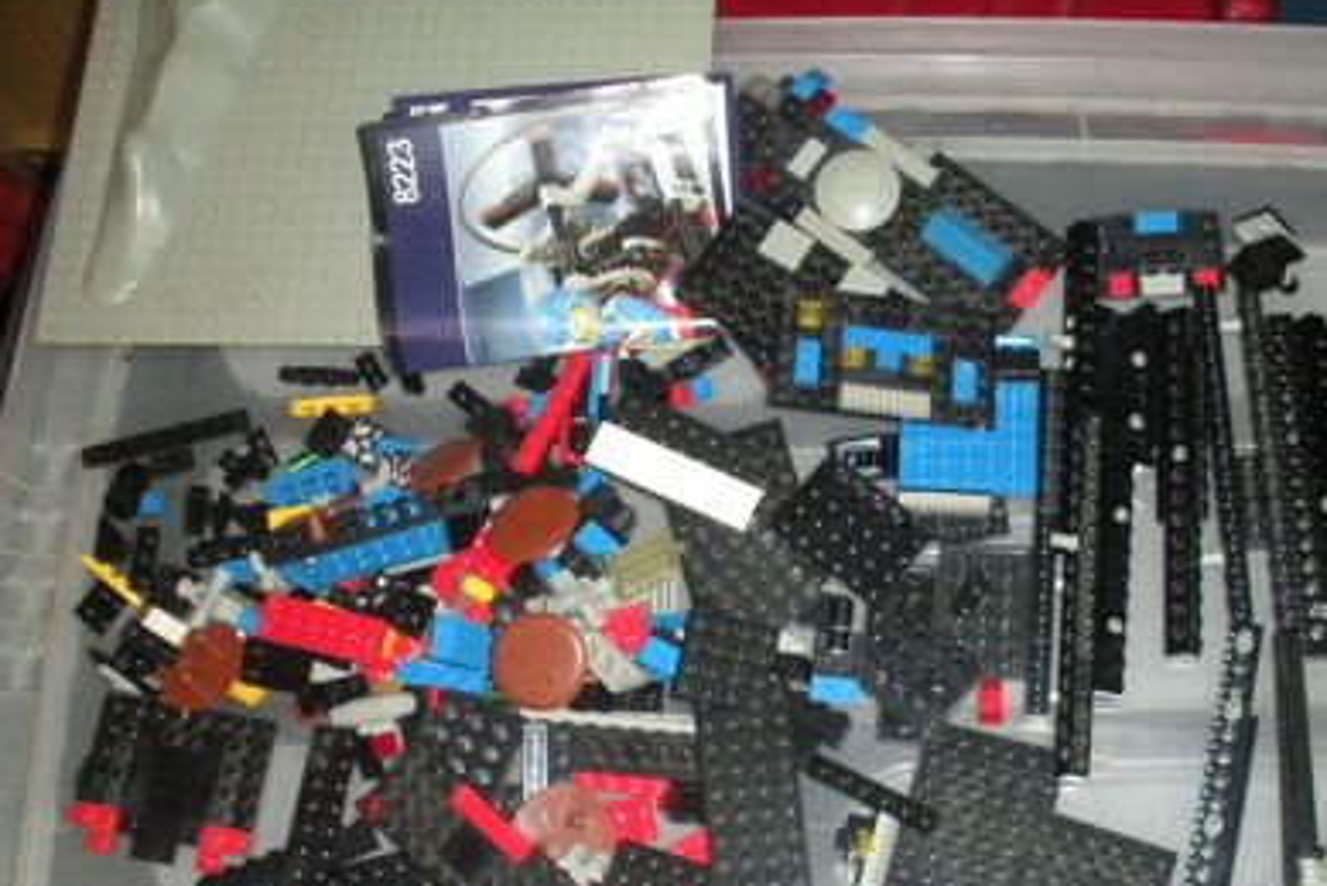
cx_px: 793
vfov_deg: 29.7
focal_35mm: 45
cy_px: 595
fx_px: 1659
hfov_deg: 43.4
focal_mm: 6.3
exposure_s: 1/60
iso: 400
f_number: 3.5
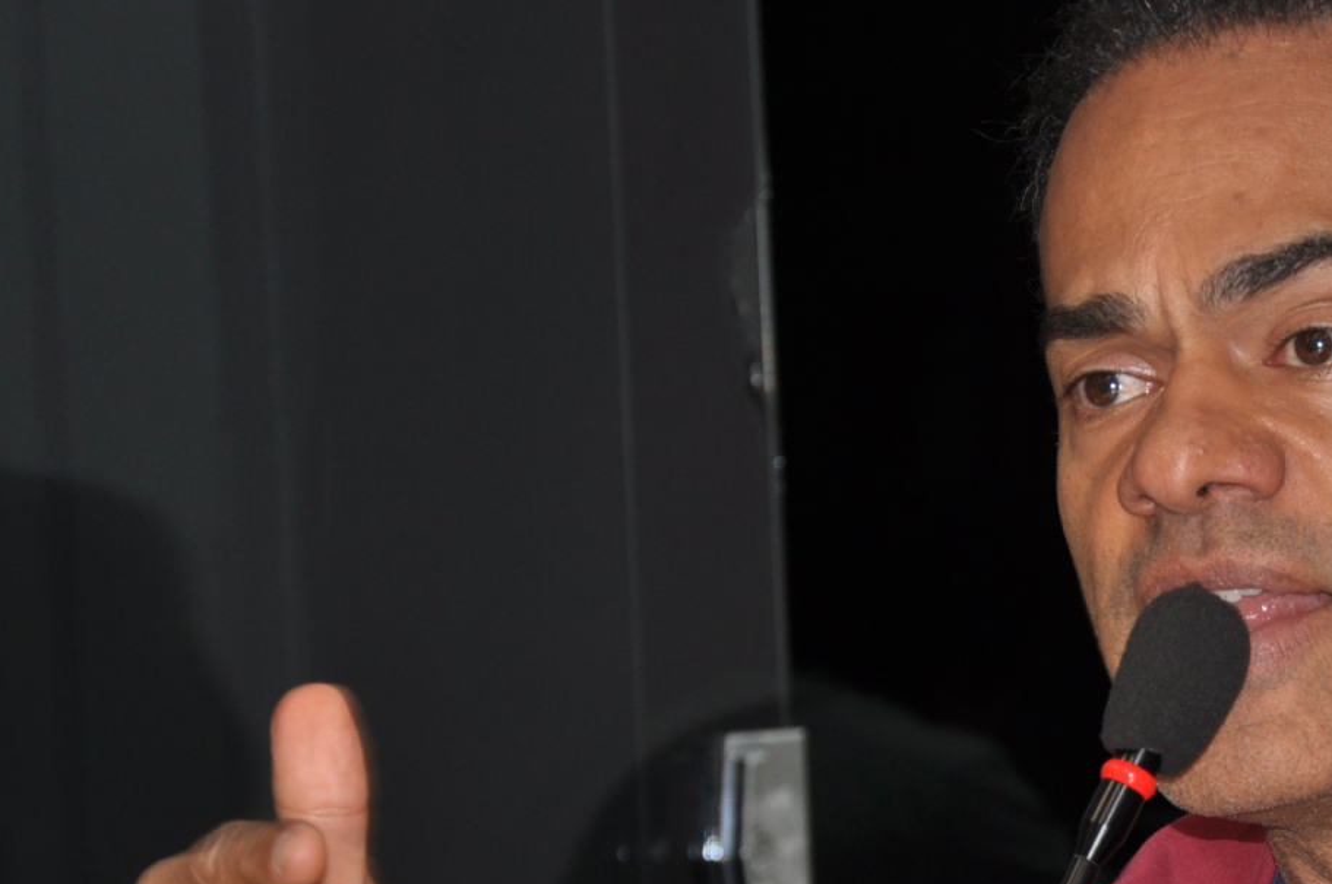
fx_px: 9127
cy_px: 725
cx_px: 1367
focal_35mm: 247
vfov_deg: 5.5
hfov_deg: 8.3
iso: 200
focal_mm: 70
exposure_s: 1/60
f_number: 5.3
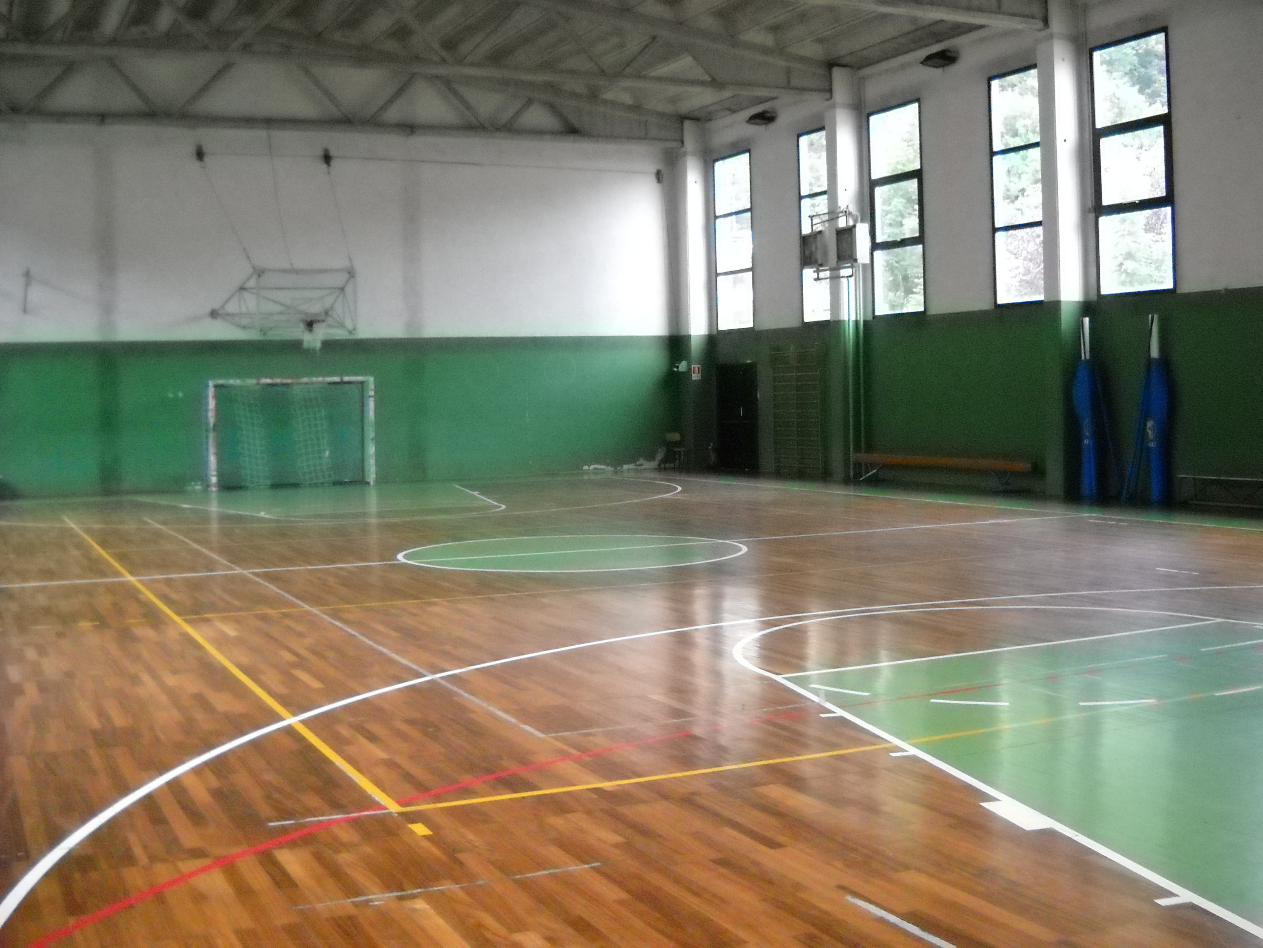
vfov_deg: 35.1
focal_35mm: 41
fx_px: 1496
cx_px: 632
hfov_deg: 45.8
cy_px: 474
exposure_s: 1/154
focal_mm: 6.72
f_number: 3.1
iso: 800
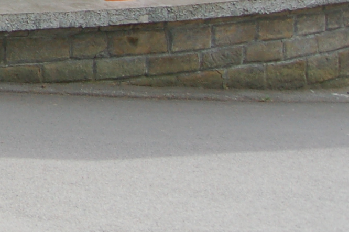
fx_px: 1182
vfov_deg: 10.5
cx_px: -399
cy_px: -192
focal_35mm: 122
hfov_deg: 13.7
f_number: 5.6
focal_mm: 18
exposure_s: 1/500
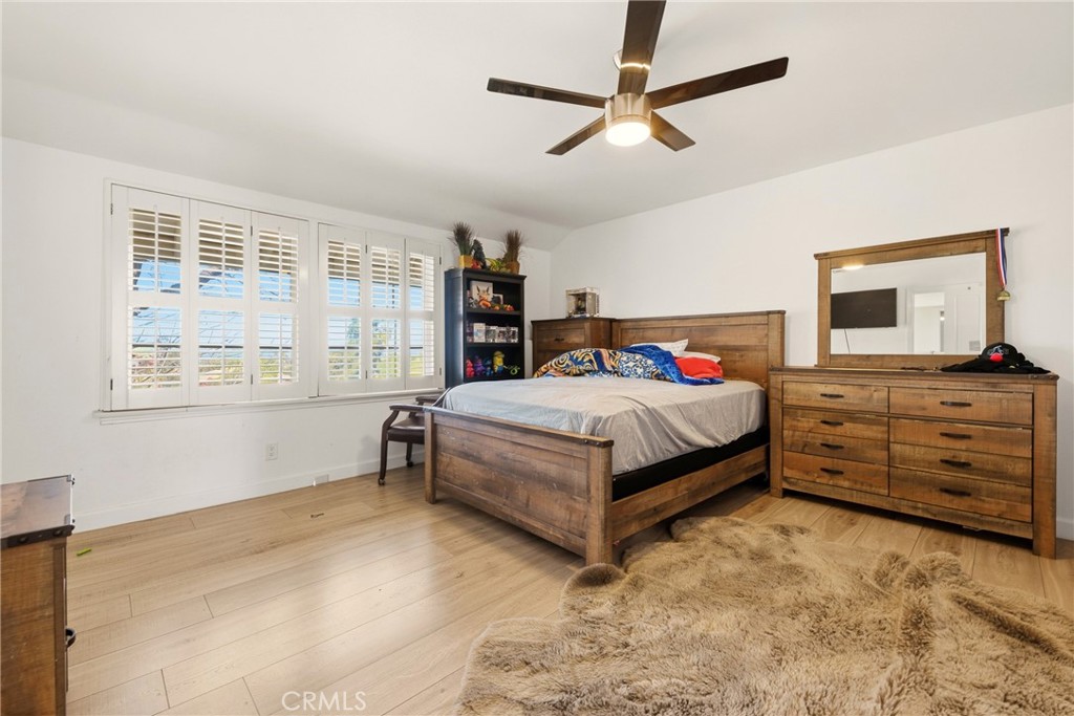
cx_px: 537
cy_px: 358
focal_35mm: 14
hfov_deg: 104.2
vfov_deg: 81.2
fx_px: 418
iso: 320
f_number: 6.3
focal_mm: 14
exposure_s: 1/100
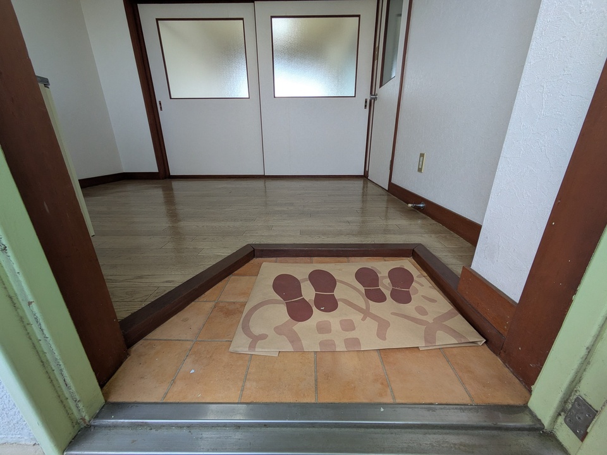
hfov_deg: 102.1
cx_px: 304
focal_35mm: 14
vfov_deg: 85.7
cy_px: 228
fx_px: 245
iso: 49
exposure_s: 1/152
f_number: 2.2
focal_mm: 1.83
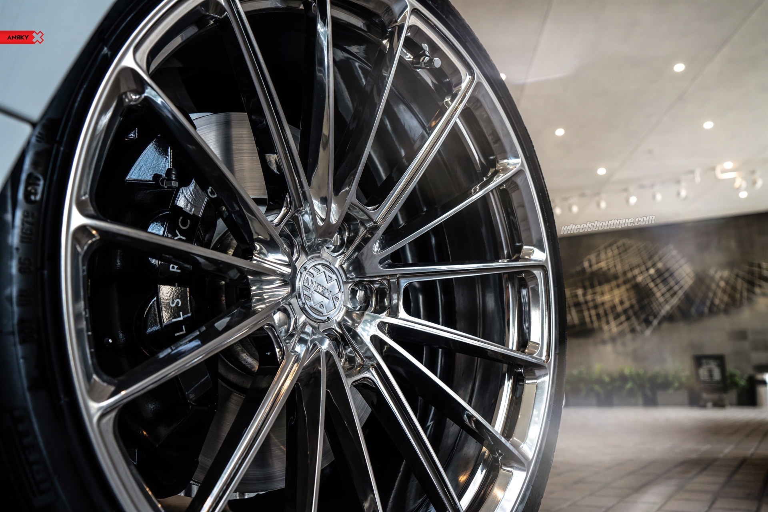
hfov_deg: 55.8
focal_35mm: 34
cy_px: 256
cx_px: 384
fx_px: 725
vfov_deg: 38.9
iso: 640
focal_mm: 34
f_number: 6.3
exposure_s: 1/100
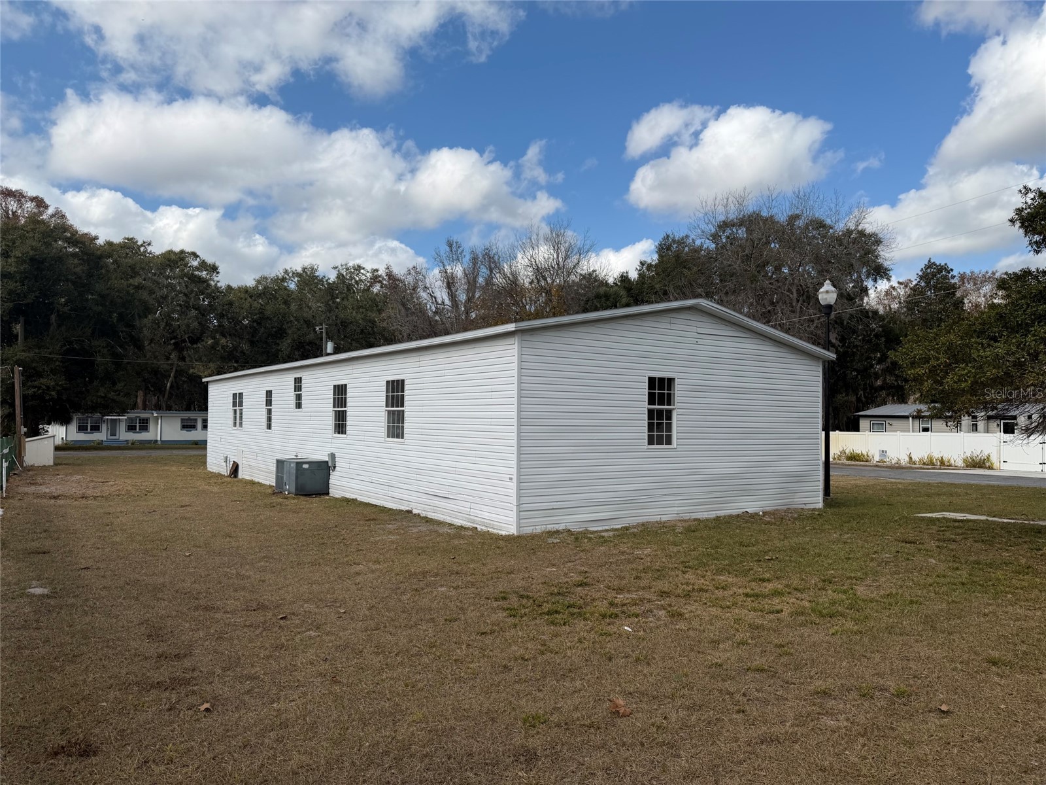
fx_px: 725
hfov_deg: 71.6
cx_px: 523
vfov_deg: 56.8
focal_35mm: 24
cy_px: 392
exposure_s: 1/6711
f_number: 1.78
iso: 80
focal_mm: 6.76
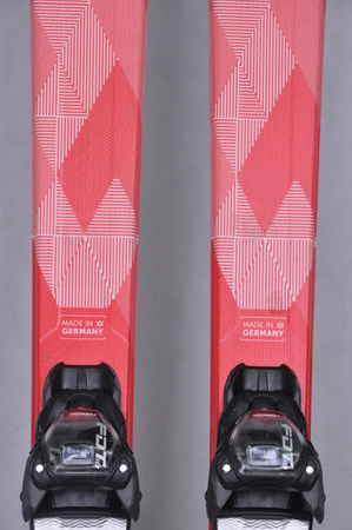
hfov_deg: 8.7
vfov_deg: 13.1
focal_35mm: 158
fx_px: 2315
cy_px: 265
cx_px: 176
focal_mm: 105
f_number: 9.5
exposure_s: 1/125
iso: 3200
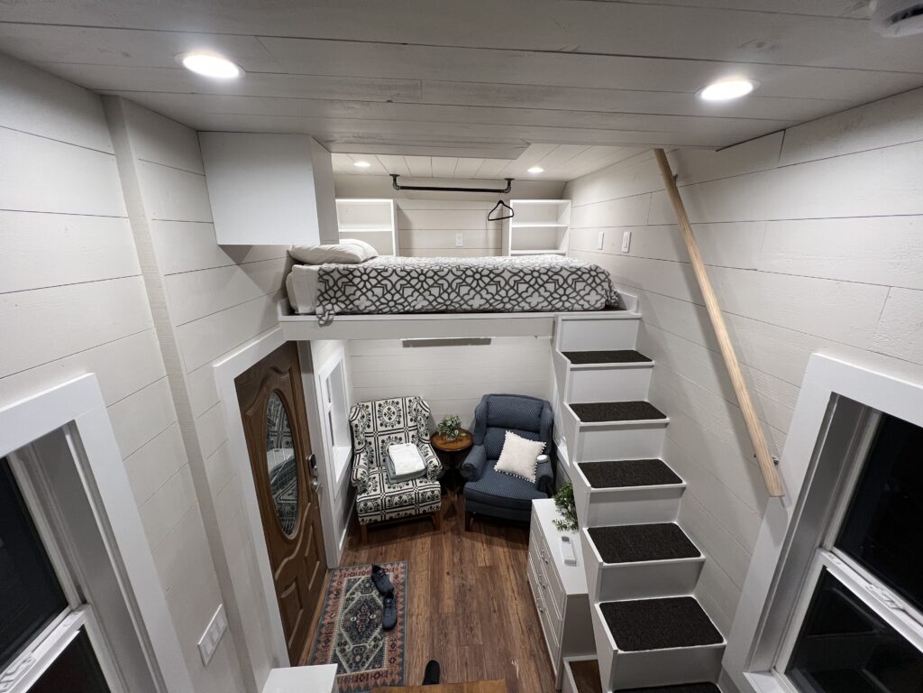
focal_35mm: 13
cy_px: 346
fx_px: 347
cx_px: 462
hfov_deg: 106.2
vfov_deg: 89.9
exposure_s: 1/120
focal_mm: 1.57
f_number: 1.8
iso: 250
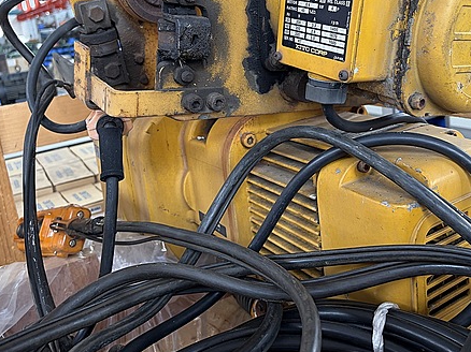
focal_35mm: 38
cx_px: 281
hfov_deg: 48.7
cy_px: 115
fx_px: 517
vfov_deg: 37.2
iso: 125
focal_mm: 5.96
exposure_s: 1/121
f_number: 1.6
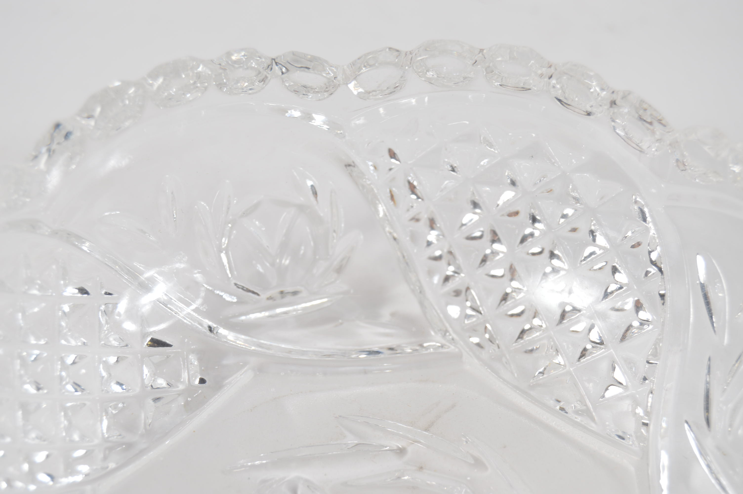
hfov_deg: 24.6
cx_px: 372
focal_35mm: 82
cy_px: 247
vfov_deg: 16.5
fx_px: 1701
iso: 100
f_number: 7.1
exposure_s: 1/80
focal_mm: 55
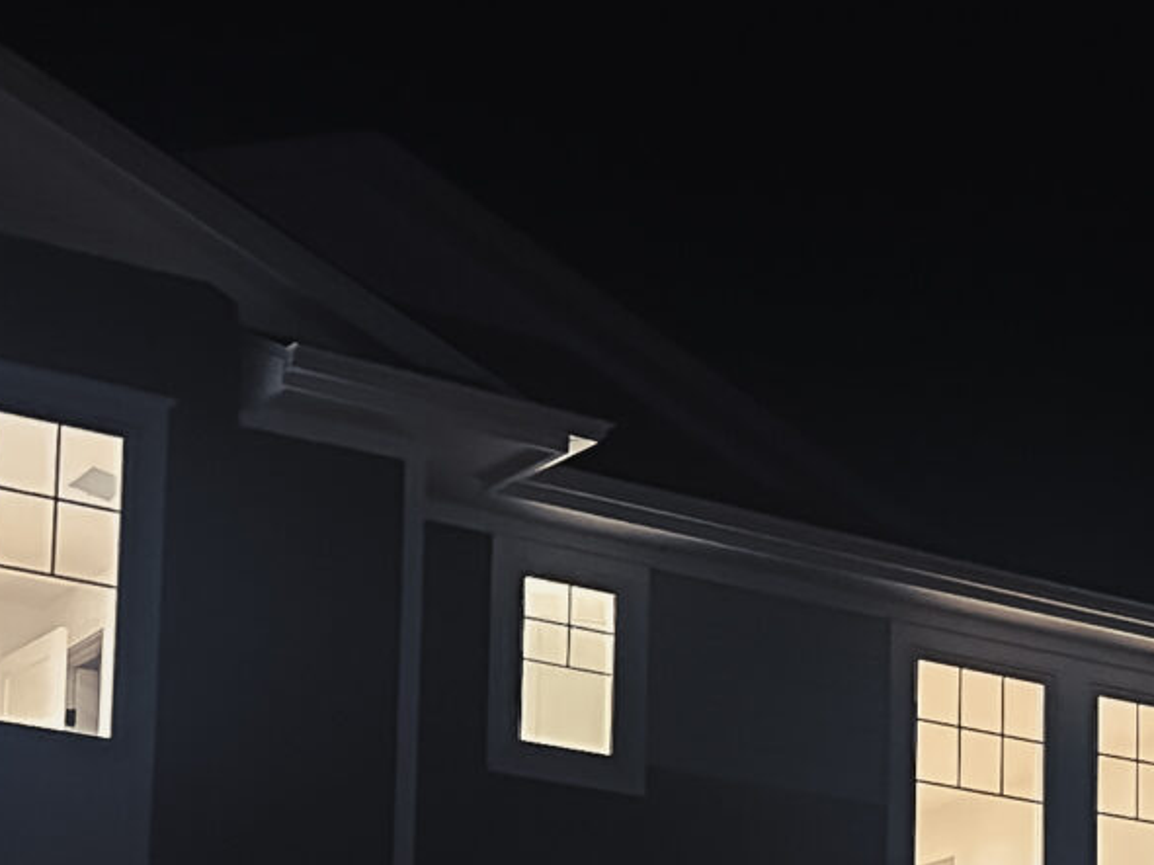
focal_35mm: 104
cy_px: 1101
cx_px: 1222
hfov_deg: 18.3
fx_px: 3466
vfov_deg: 13.7
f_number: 1.78
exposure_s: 1/40
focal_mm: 6.86
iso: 800
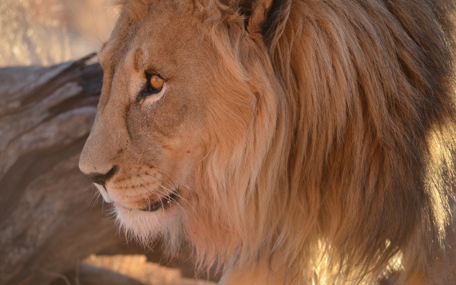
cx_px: 228
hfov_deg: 6.5
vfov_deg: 4.1
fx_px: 3990
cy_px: 138
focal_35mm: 321
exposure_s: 1/250
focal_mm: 210
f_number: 5.3
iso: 400
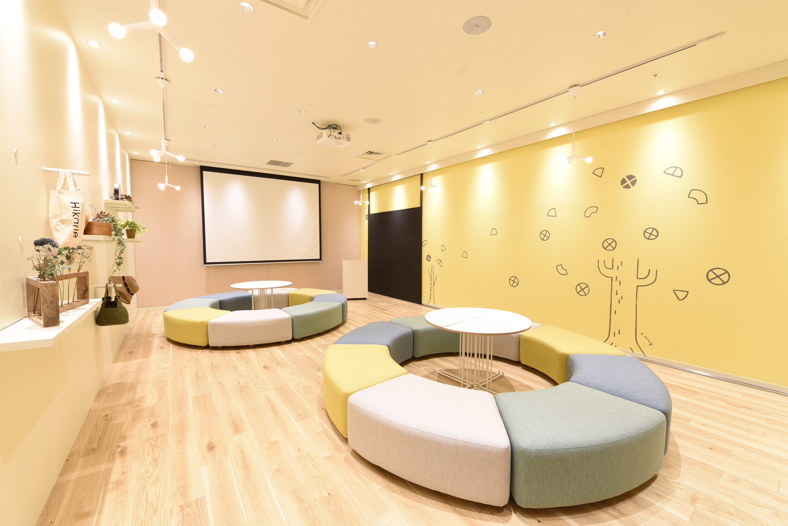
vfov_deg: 81.3
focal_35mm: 14
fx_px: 307
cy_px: 263
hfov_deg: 104.2
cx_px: 394
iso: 320
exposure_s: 1/10
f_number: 8
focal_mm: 14
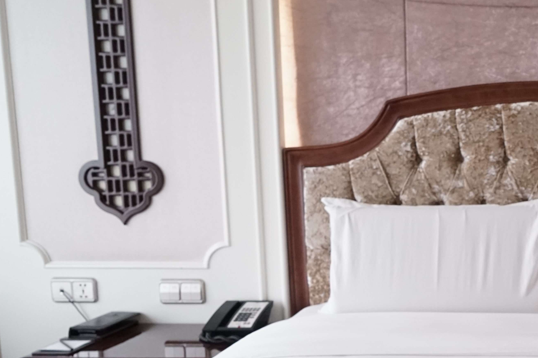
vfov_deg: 24.4
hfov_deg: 32.2
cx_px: 582
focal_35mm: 55
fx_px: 822
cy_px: 256
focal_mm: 24
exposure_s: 1/80
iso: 3200
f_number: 5.6
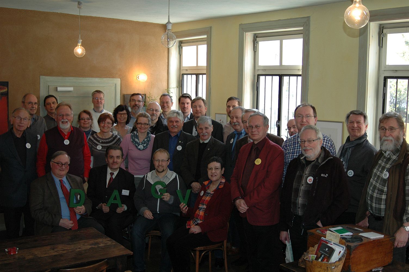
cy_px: 136
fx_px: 477
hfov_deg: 46.4
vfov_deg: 31.8
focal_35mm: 42
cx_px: 204
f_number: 3.3
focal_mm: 28
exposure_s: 1/80
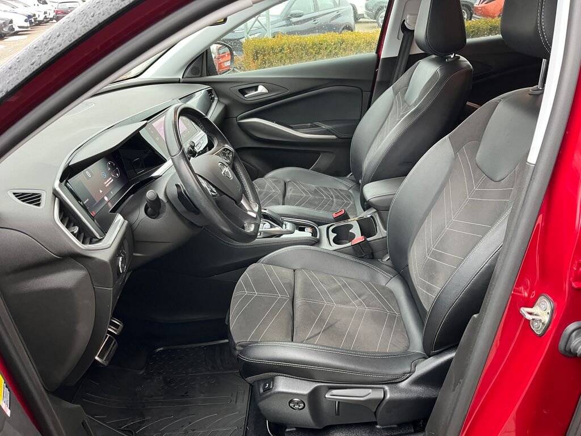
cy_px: 218
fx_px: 436
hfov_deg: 67.3
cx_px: 290
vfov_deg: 53.1
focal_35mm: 26
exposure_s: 1/60
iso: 160
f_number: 1.6
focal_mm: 5.1
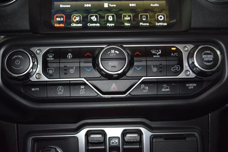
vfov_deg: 29.9
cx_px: 114
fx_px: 285
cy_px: 76
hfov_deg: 43.6
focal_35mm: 45
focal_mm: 30
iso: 560
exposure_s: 1/30
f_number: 4.5
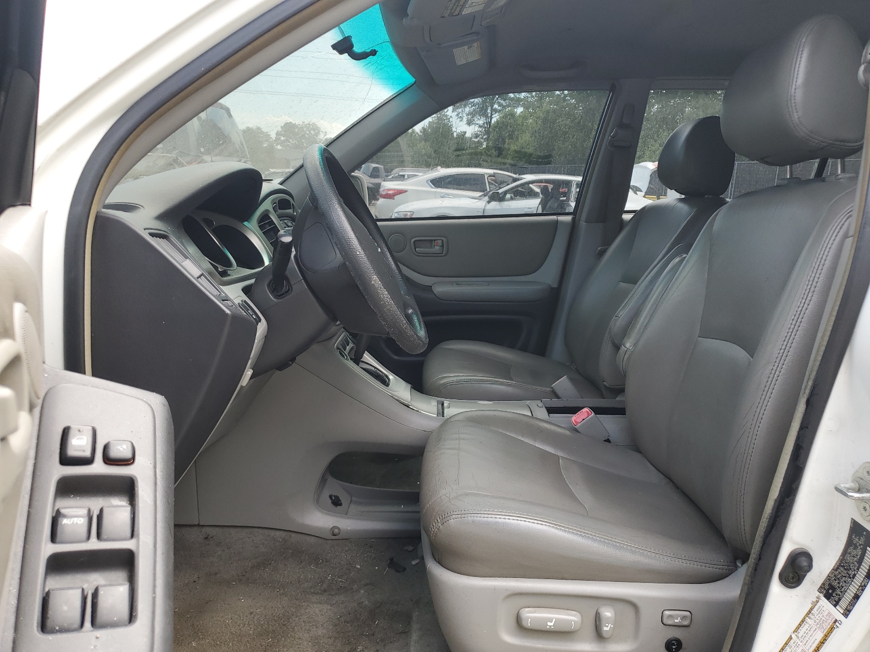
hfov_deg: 67.3
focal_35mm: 26
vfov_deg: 53.1
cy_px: 326
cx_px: 435
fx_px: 653
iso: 50
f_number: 1.5
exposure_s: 1/385
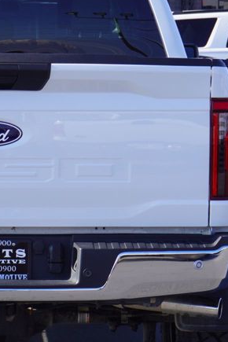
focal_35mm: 166
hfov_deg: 8.2
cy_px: 183
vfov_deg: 12.4
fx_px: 1579
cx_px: -8
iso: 100
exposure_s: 1/125
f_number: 9
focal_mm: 47
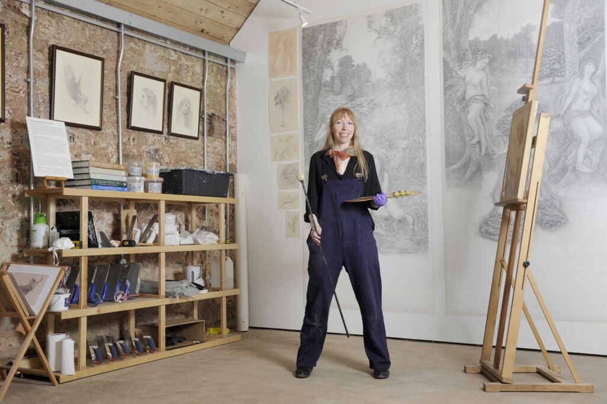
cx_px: 304
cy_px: 202
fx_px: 674
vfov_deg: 33.3
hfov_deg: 48.5
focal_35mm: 40
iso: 400
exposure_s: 1/160
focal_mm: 40
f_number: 5
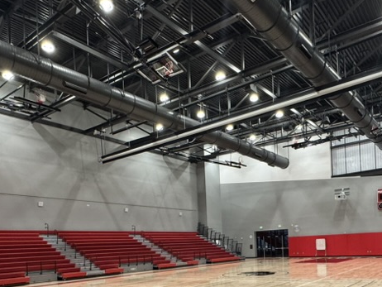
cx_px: 219
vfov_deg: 42.5
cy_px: 246
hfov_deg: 58.1
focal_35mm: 31
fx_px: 342
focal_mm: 2.22
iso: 250
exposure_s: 1/120
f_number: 2.2
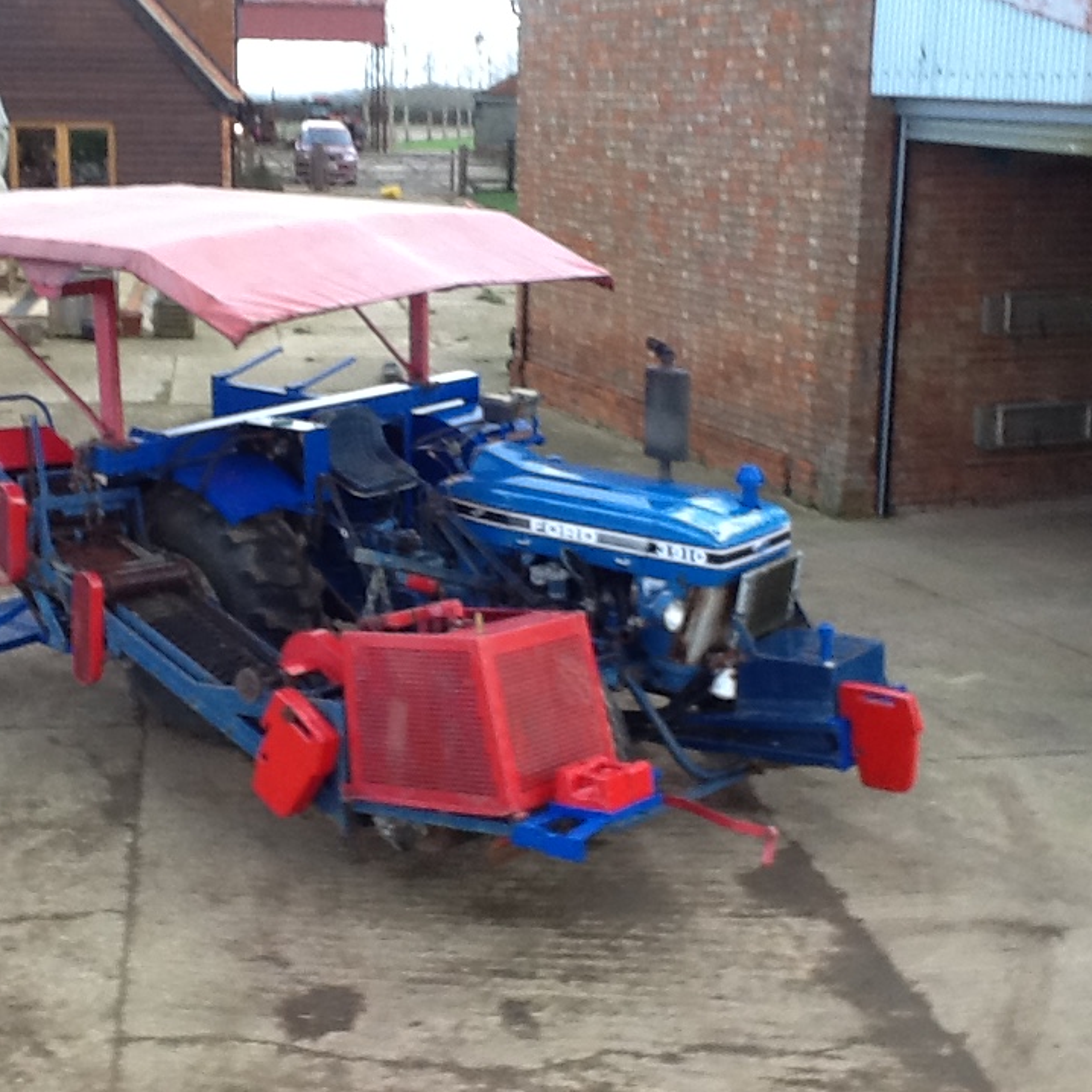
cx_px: 433
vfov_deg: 32.8
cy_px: 546
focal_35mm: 52
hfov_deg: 32.7
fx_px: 1856
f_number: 2.4
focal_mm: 2.03
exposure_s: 1/40
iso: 40
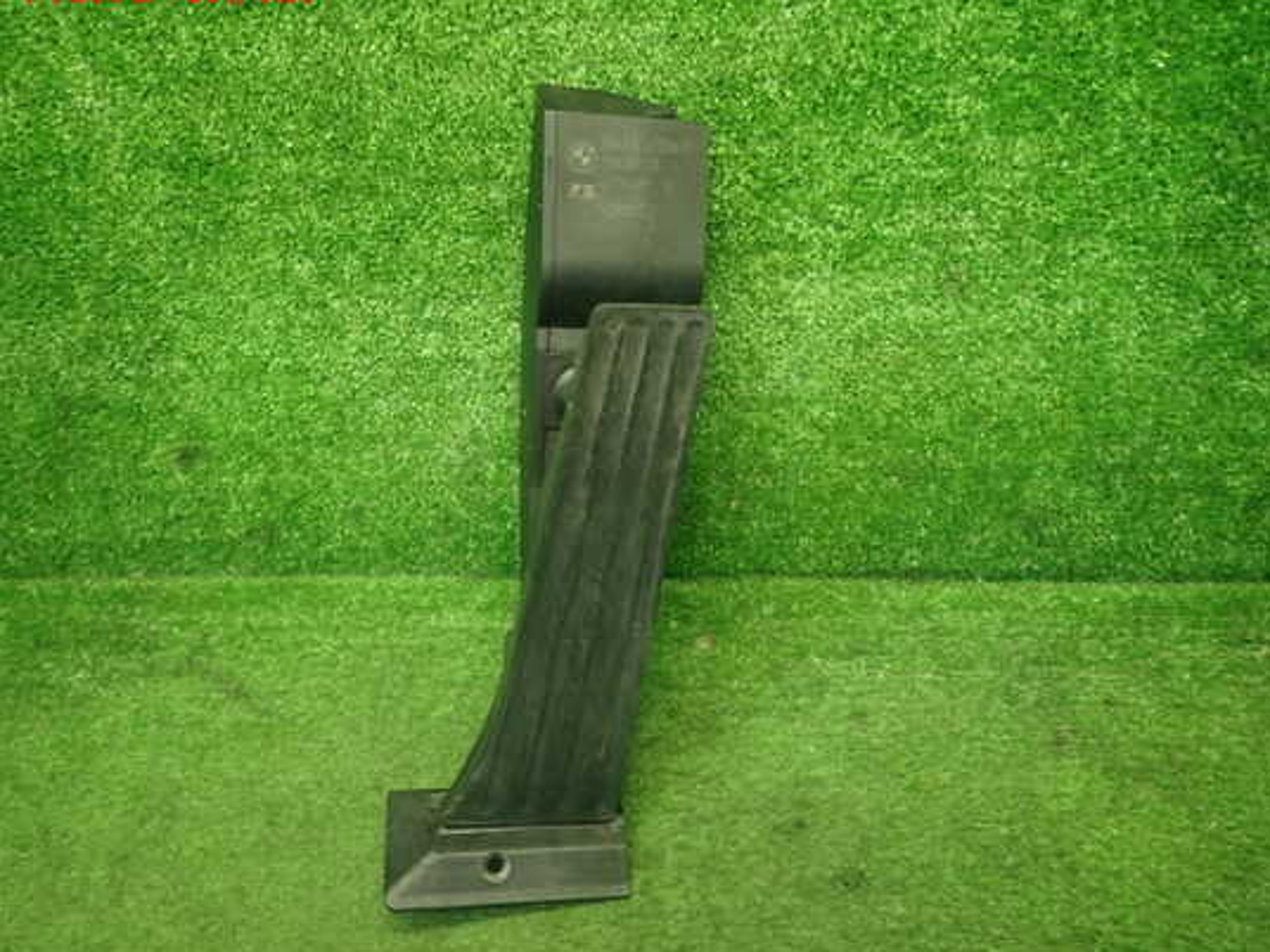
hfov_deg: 63.4
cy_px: 490
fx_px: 1027
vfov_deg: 49.7
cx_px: 592
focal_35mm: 28
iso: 200
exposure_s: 1/40
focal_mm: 4.5
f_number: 2
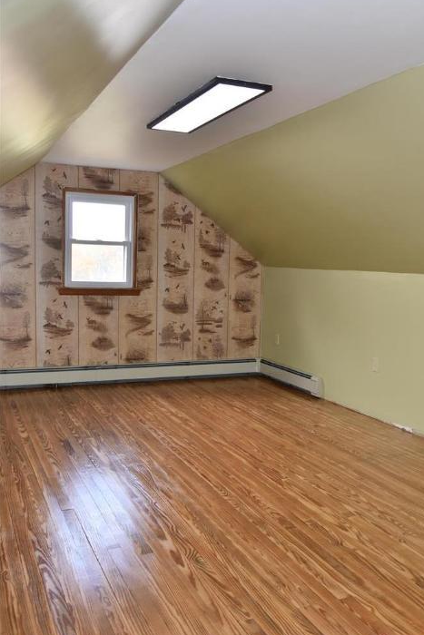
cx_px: 232
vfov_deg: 55.8
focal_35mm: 34
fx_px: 600
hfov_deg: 38.9
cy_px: 328
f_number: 5.6
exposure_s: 1/125
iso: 800
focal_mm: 31
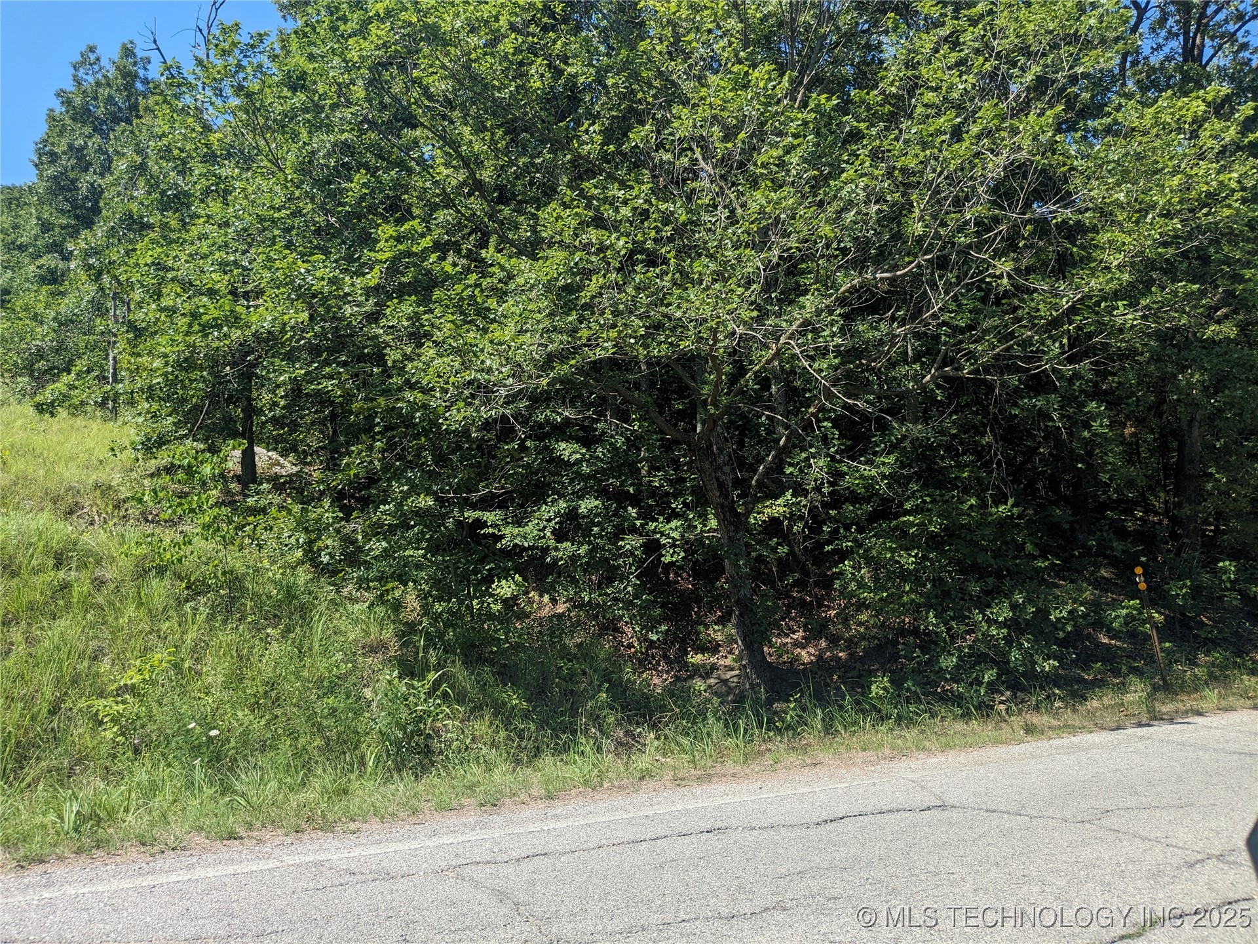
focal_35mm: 27
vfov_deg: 51.4
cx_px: 629
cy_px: 472
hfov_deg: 65.3
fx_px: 981
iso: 54
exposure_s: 1/1799
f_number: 1.73
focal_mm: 4.38
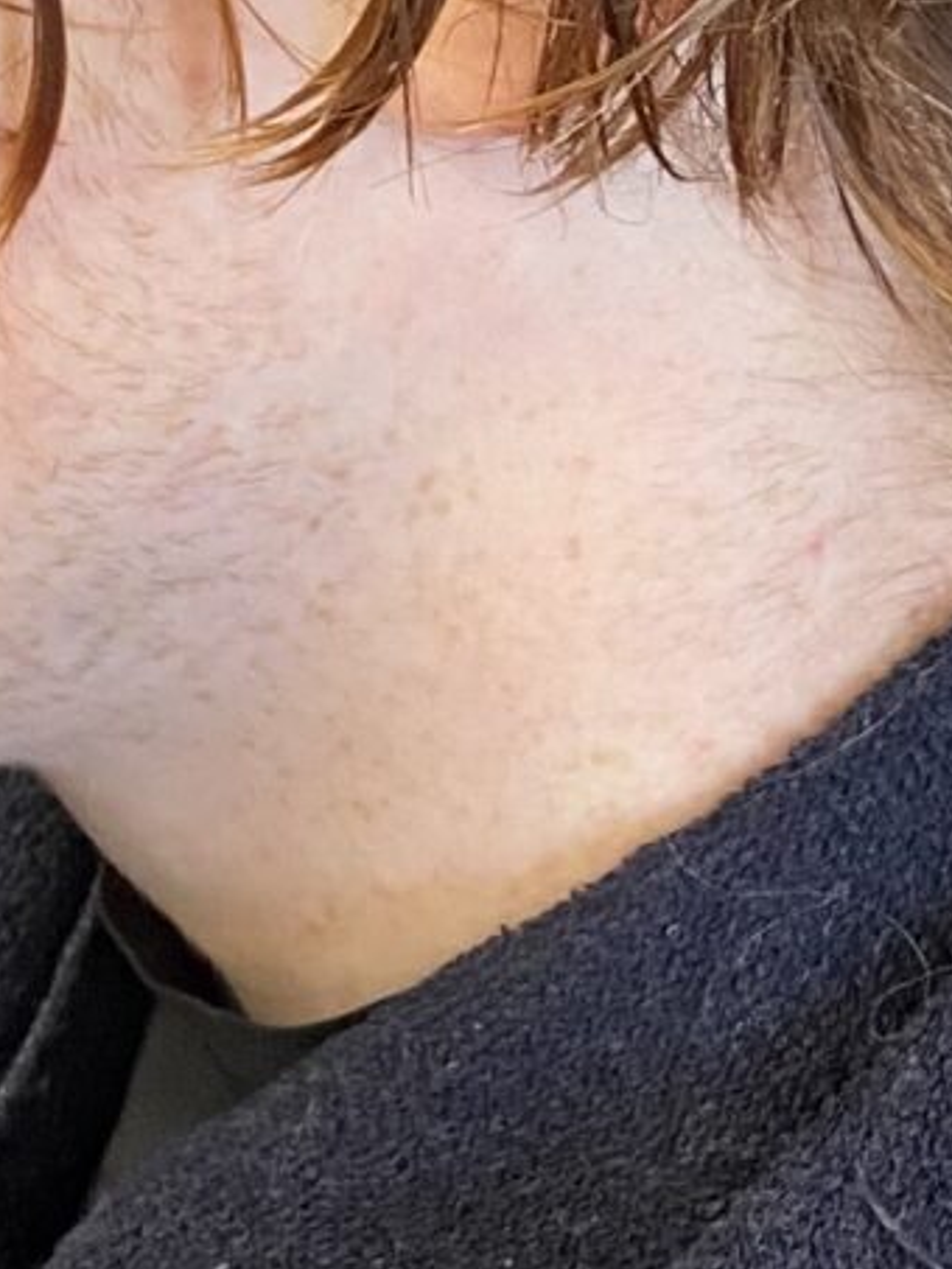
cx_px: 792
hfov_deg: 10.1
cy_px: 129
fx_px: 5388
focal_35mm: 147
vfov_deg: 13.3
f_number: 1.8
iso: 100
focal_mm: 4.25
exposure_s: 1/50
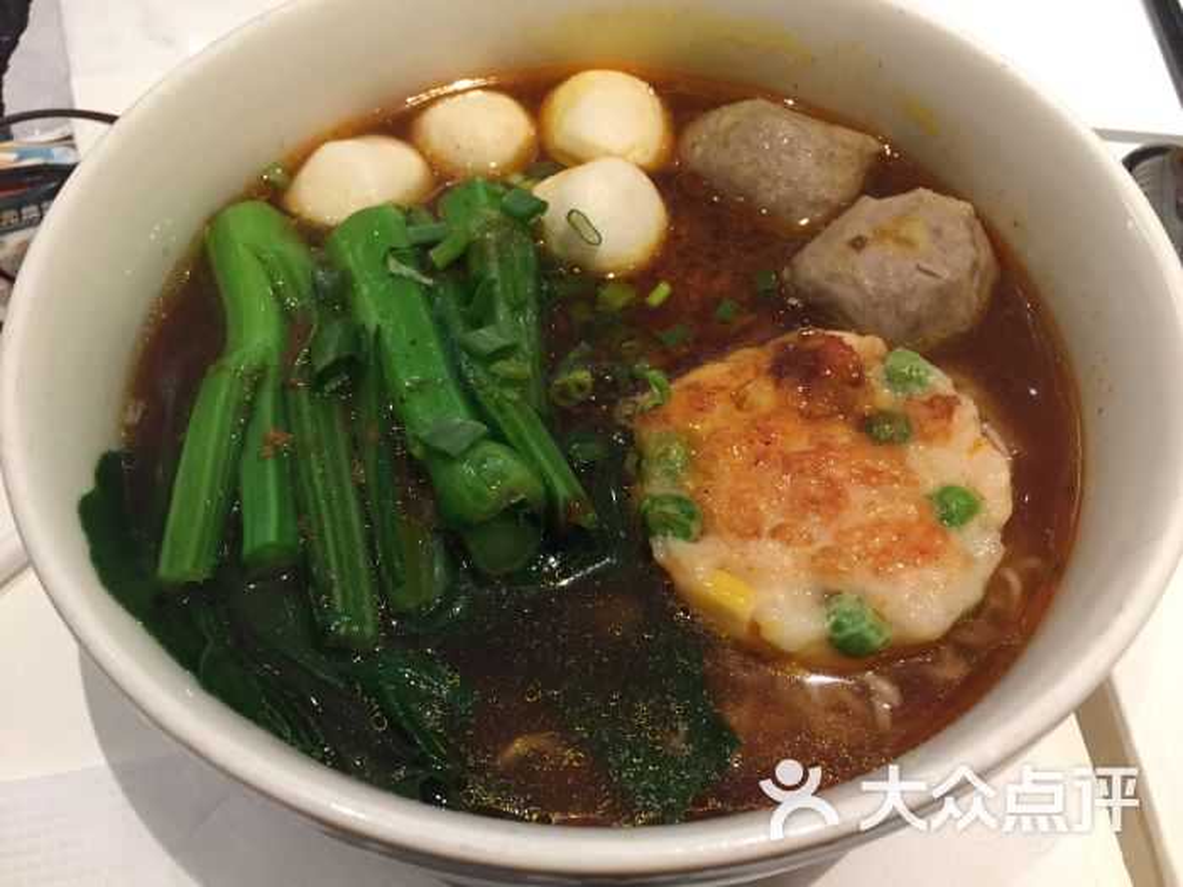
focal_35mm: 29
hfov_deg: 61.7
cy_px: 444
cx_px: 592
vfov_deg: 48.2
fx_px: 991
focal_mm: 4.15
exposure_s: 1/33
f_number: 2.2
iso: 250
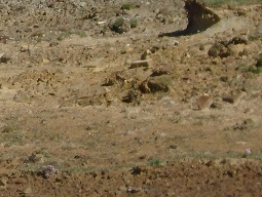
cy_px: -165
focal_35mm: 330
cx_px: -226
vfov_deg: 4.5
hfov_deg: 5.9
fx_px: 2501
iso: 100
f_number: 6.1
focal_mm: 14
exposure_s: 1/640
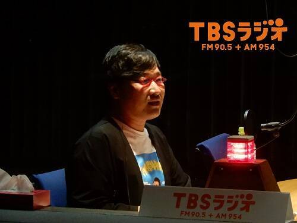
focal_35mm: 165
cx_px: 148
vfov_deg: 9.0
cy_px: 112
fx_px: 1416
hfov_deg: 12.0
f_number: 5.6
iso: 1600
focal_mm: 29.4
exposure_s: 1/60
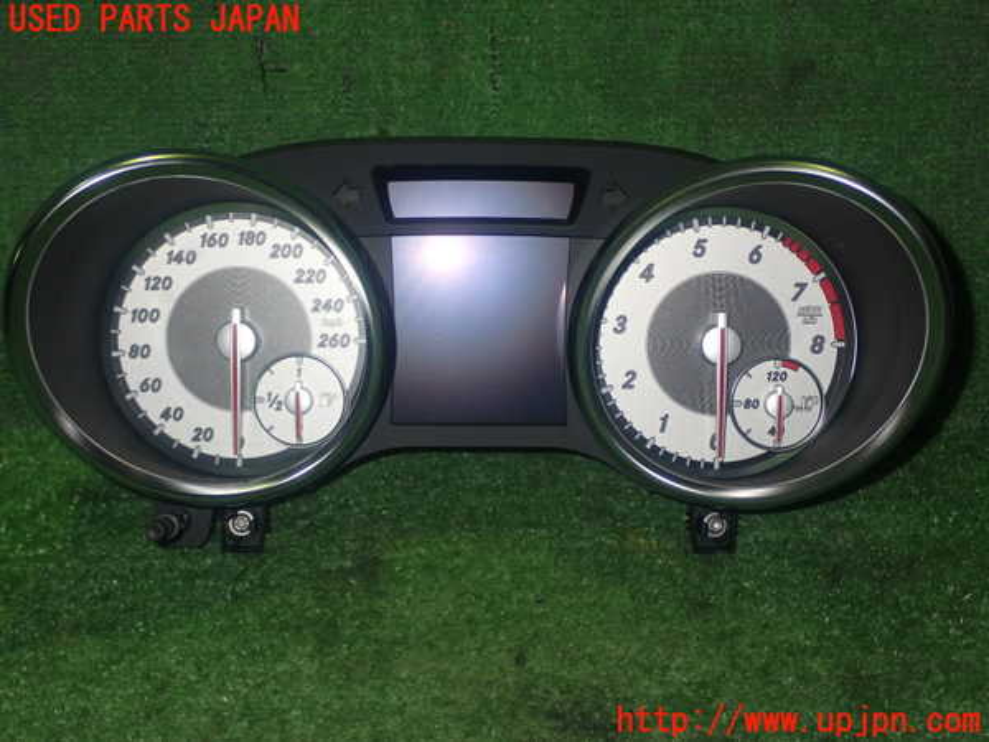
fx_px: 1657
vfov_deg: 25.2
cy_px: 371
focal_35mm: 58
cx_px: 494
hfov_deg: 33.2
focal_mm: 10.35
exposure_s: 1/60
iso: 250
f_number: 3.5
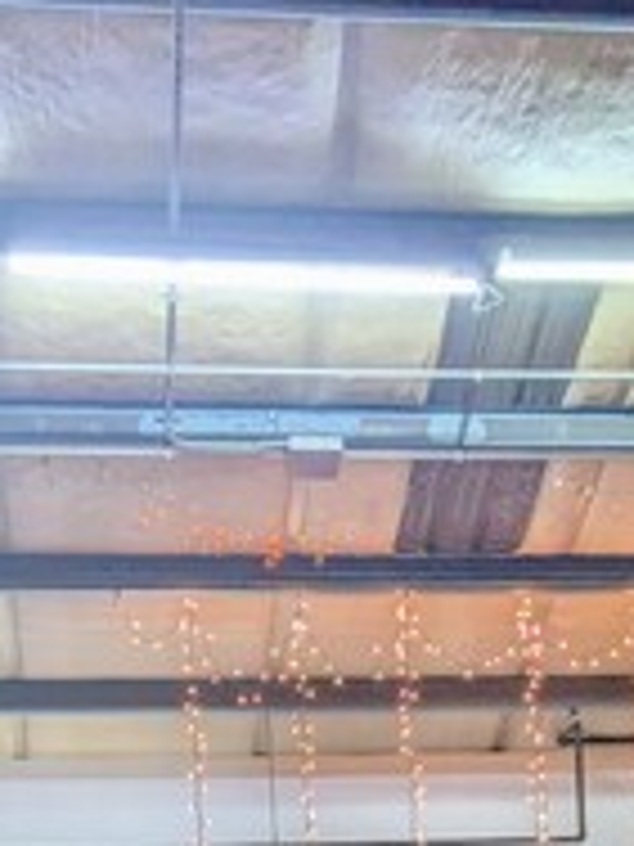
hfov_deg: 17.0
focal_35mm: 86
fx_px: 2100
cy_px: 1192
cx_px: 504
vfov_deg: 20.2
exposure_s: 1/120
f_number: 1.73
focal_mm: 4.38
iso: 363
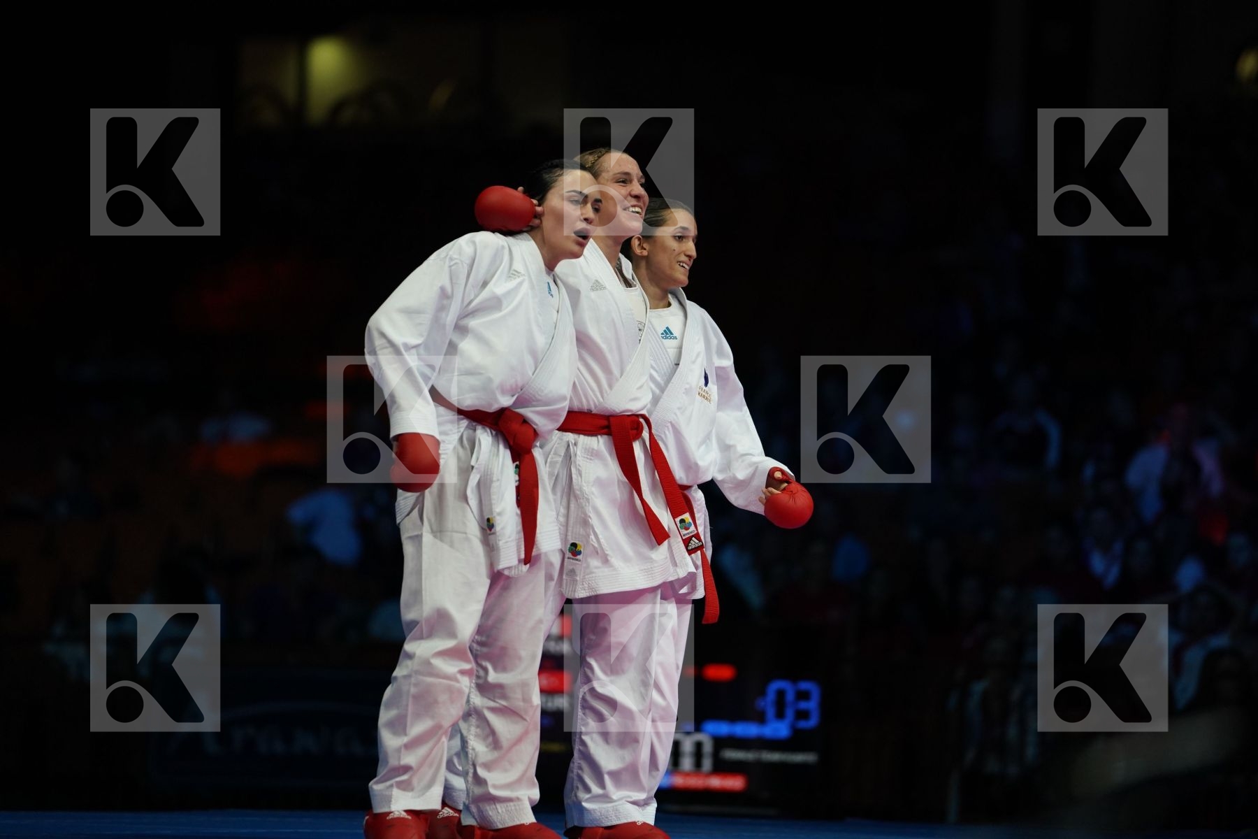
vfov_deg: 6.9
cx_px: 629
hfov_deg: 10.3
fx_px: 6988
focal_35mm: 200
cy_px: 420
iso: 1600
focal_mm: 200
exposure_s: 1/1000
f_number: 2.8
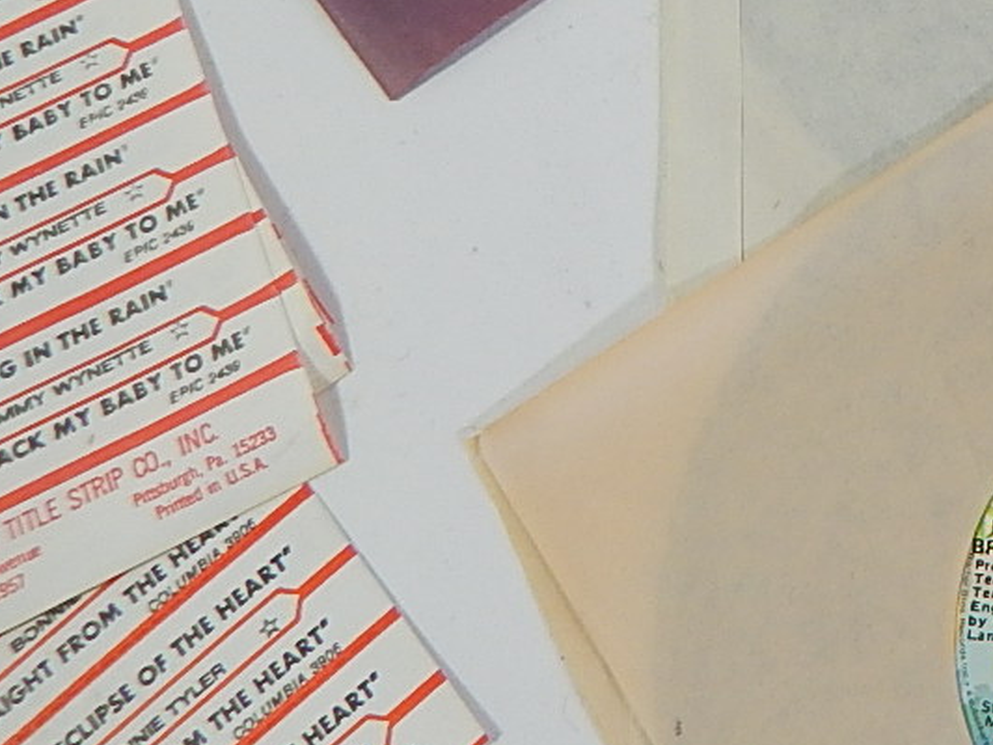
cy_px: -121
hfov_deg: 25.7
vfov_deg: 20.9
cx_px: 1254
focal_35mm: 66
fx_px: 1894
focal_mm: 4
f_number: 3
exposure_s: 1/30
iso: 160
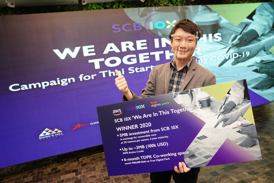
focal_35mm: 26
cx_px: 137
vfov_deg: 49.6
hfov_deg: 69.4
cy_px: 92
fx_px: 198
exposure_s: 1/100
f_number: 5.6
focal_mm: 26
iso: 1250
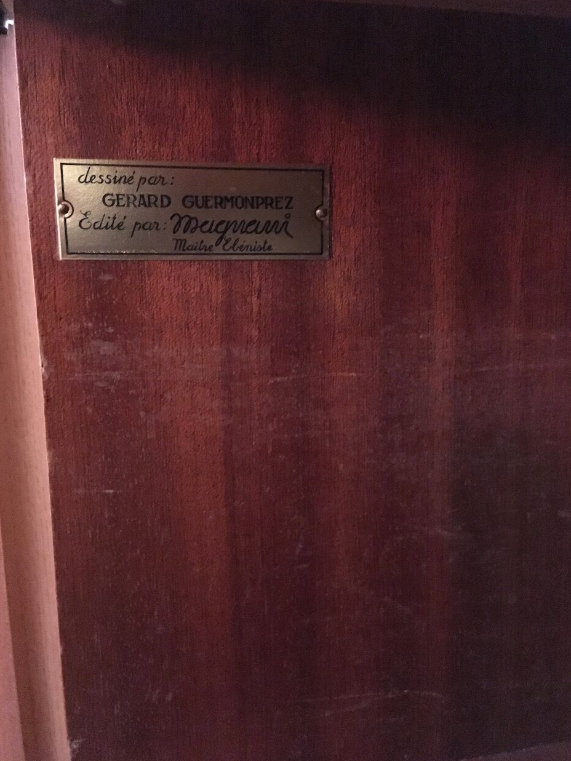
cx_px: 284
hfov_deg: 46.8
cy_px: 377
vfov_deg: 60.0
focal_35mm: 30
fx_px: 660
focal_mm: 4.15
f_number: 2.2
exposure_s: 1/17
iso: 2000
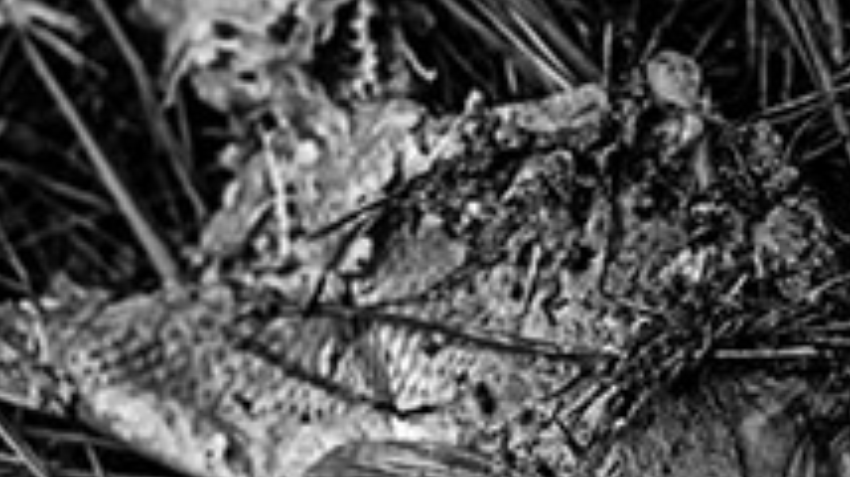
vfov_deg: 11.7
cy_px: 213
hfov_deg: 20.8
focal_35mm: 103
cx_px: 465
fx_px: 2320
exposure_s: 1/50
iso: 110
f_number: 4
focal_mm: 28
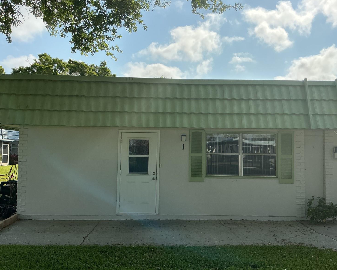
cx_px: 171
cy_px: 133
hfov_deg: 57.2
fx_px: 309
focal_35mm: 31
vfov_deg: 47.1
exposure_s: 1/3125
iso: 25
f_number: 1.8
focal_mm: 3
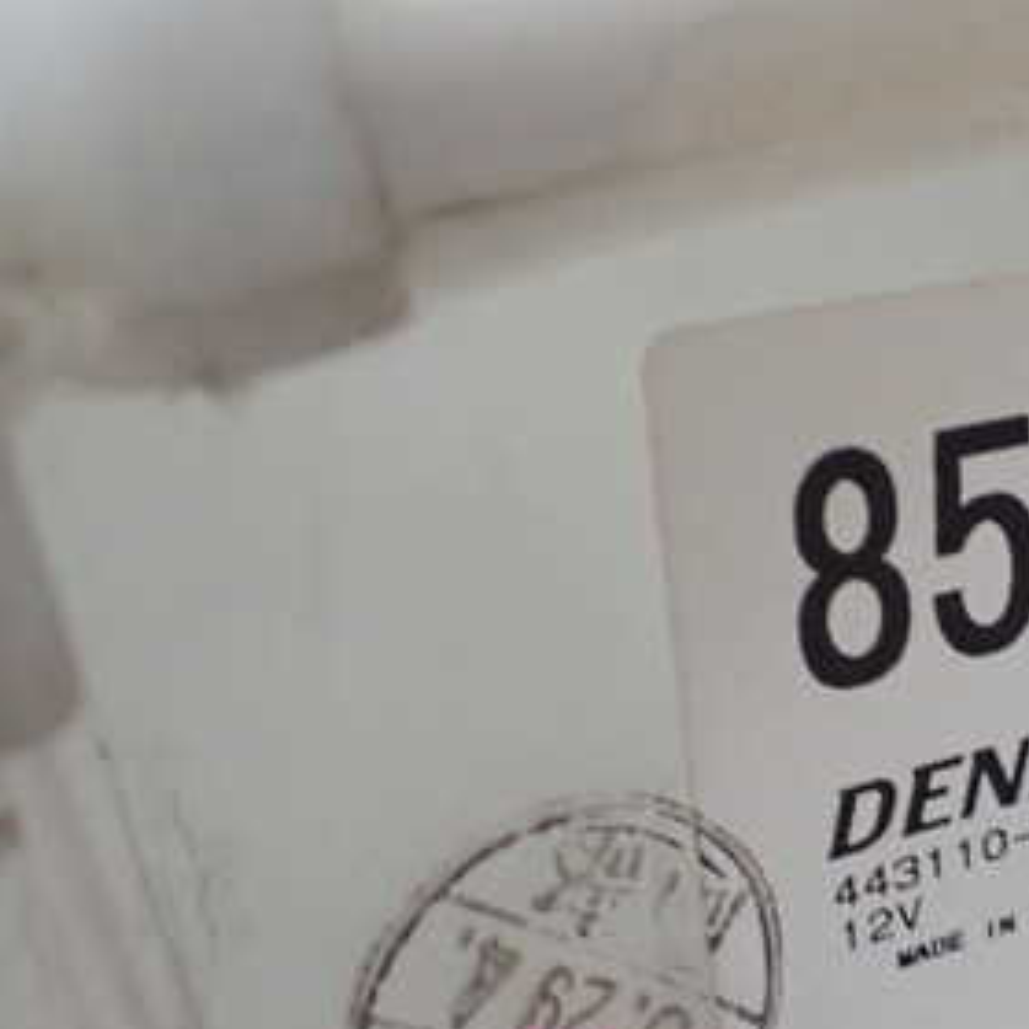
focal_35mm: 57
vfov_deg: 29.9
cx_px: 955
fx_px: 1917
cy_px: 675
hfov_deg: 28.7
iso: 800
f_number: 2.3
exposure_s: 1/125
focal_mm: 5.4
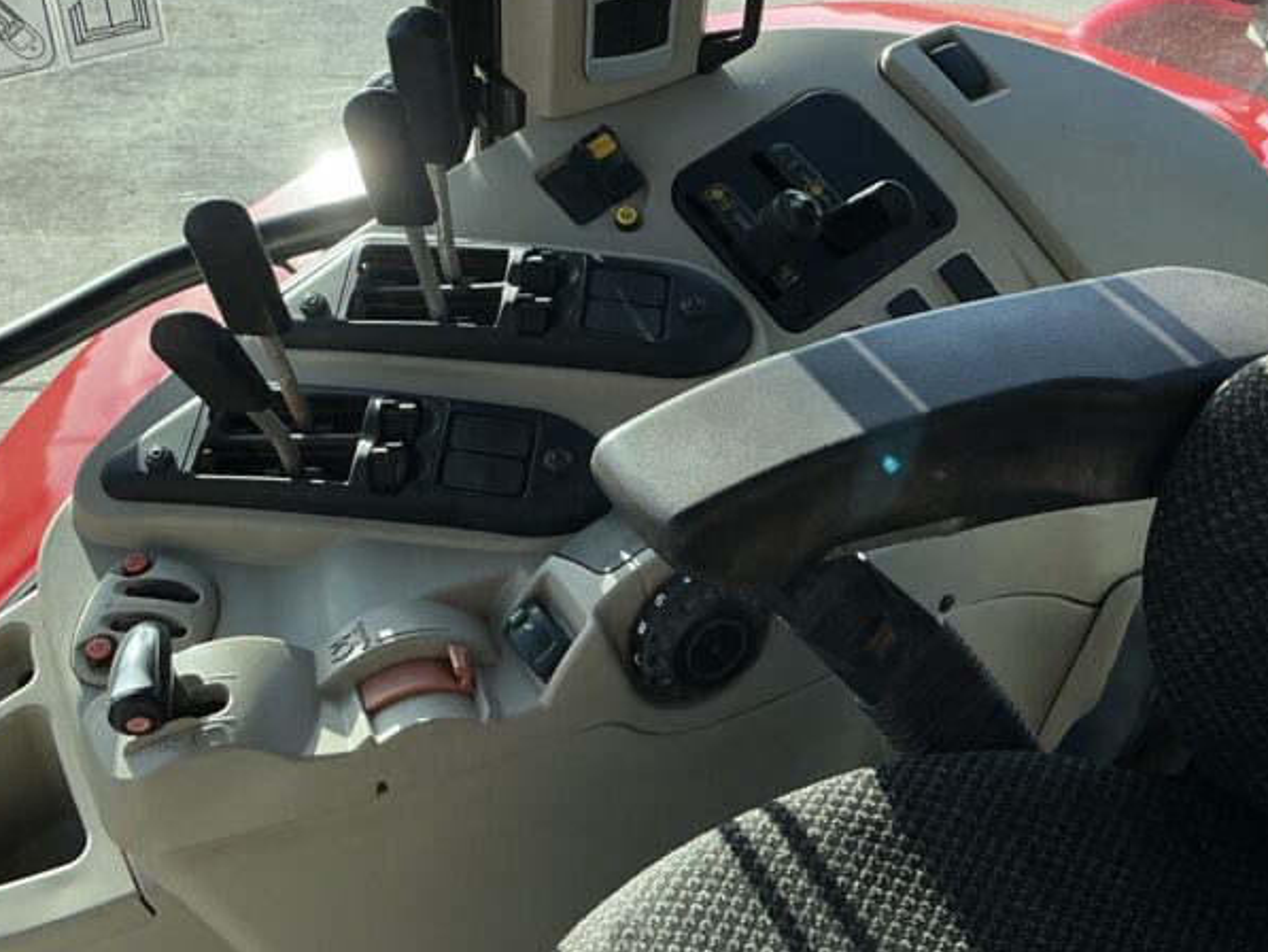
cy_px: 310
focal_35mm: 48
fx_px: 1759
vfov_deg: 30.0
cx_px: 620
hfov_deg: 39.6
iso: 25
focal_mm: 3
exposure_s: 1/540
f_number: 1.8
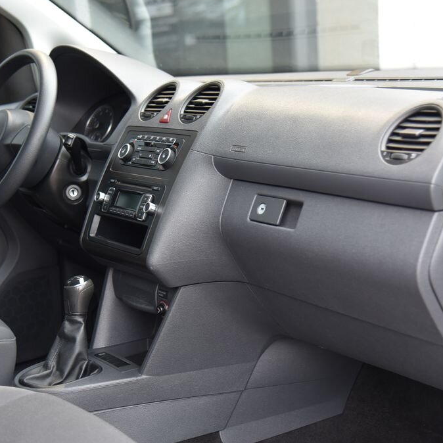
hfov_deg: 27.7
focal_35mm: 62
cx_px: 204
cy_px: 220
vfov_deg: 27.7
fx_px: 898
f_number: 4
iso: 500
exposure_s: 1/15
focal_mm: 48
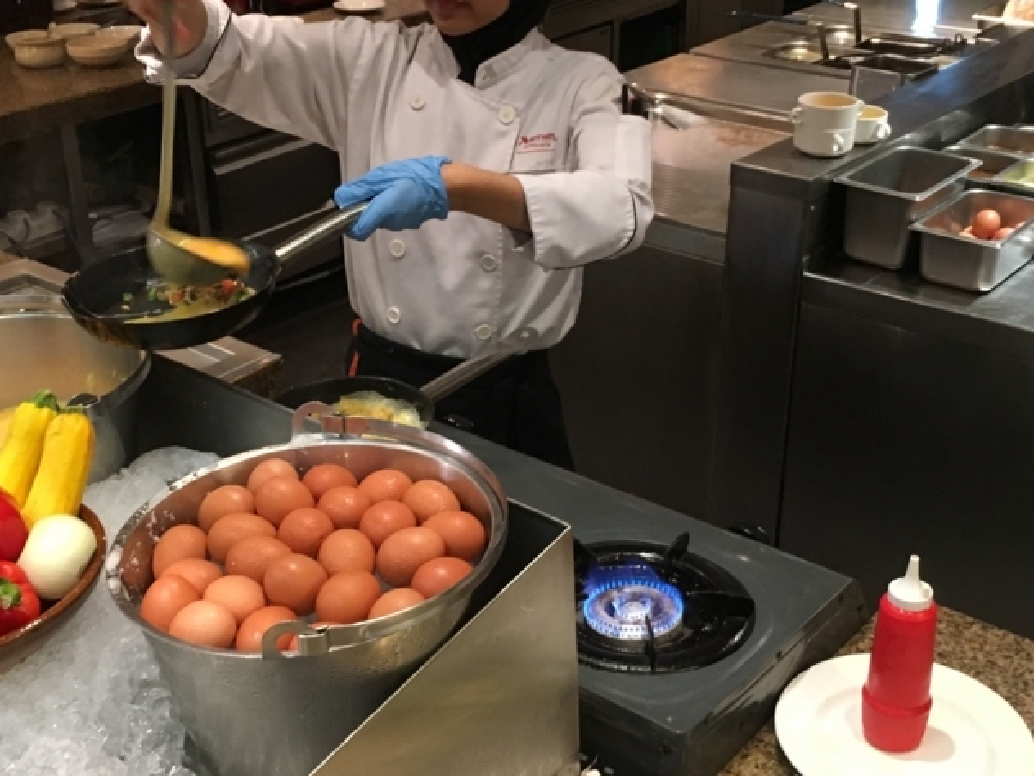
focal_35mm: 47
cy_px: 404
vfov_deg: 30.9
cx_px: 506
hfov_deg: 40.4
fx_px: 1404
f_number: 2.2
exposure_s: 1/33
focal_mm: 4.15
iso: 250
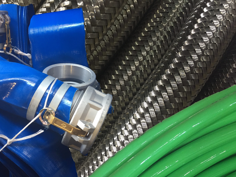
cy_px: 88
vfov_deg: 48.2
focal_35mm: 29
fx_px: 198
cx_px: 118
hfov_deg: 61.7
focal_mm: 4.15
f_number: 2.2
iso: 250
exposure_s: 1/24
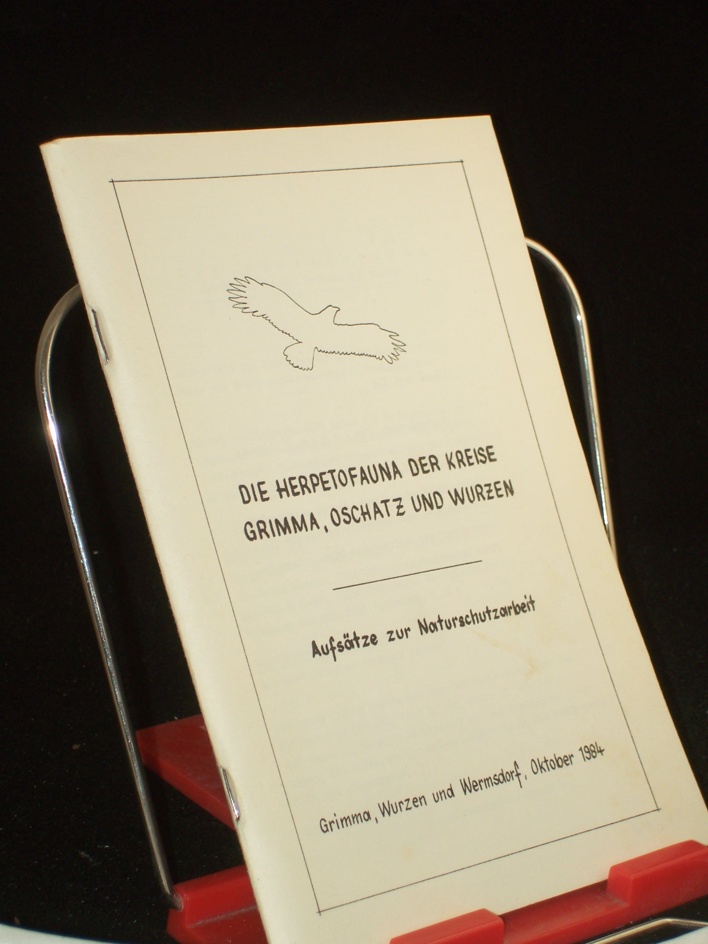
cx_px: 354
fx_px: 2782
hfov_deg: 14.5
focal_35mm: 102
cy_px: 472
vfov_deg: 19.3
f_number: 4.6
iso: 80
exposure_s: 1/100
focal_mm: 16.8
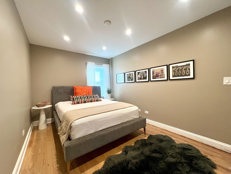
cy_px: 87
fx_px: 87
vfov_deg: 89.9
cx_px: 116
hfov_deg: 106.2
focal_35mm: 13
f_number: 1.8
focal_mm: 1.57
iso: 200
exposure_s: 1/120
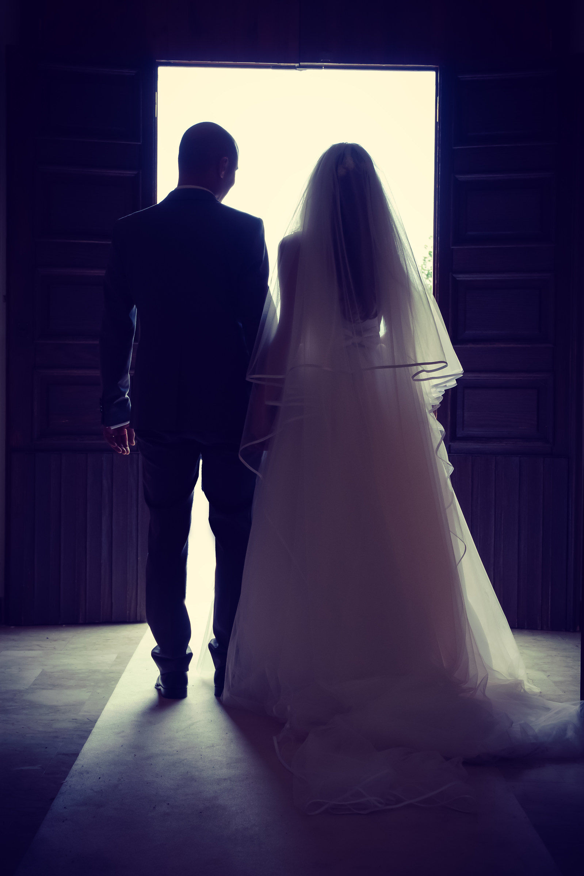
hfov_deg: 25.7
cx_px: 292
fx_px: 1278
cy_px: 438
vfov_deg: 37.9
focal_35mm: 52
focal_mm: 35
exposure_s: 1/250
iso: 500
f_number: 6.3
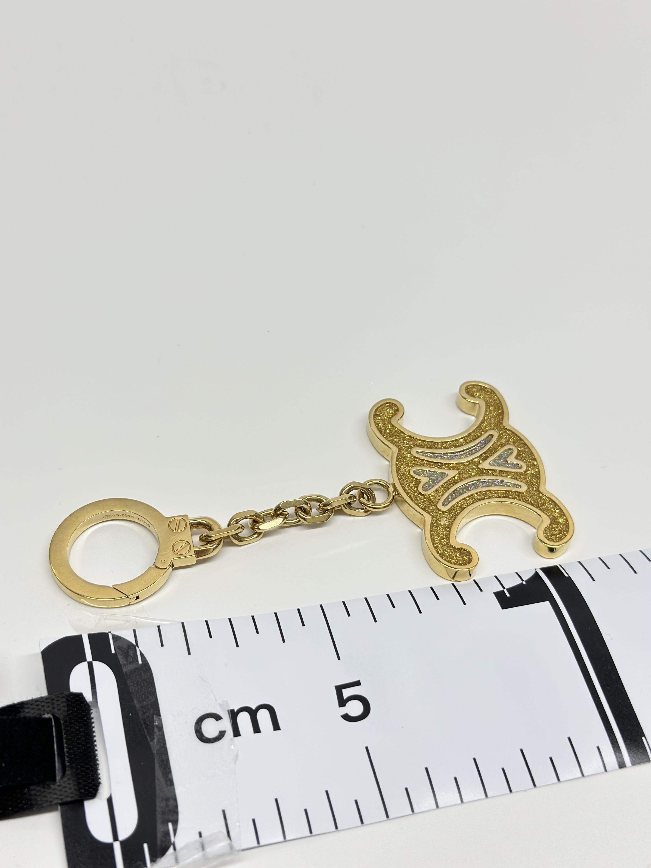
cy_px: 434
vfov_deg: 39.7
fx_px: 1204
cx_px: 326
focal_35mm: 48
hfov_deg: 30.3
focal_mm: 6.86
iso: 80
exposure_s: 1/141
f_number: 1.78
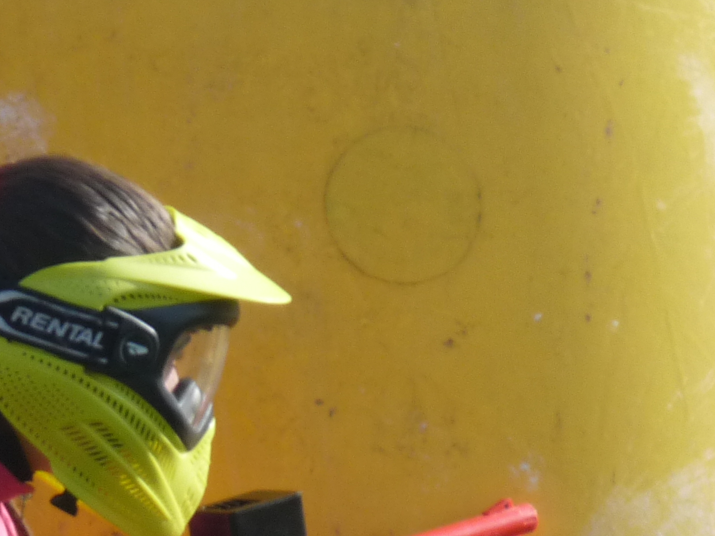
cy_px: 694
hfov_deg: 3.6
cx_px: 22
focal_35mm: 550
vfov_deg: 2.7
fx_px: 11359
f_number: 5.6
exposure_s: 1/400
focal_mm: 33.5
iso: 160
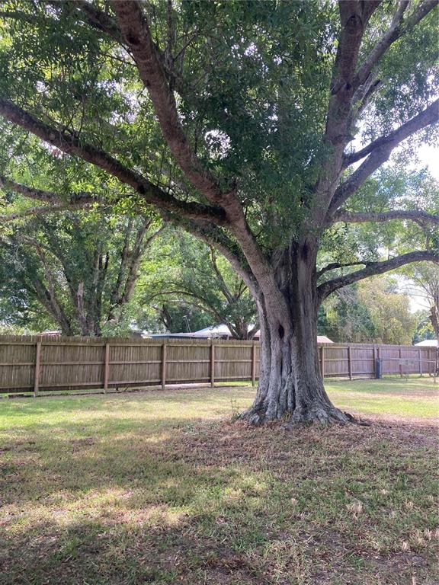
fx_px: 473
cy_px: 292
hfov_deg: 49.7
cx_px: 220
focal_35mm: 28
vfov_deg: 63.4
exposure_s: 1/121
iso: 25
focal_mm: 3.99
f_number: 1.8
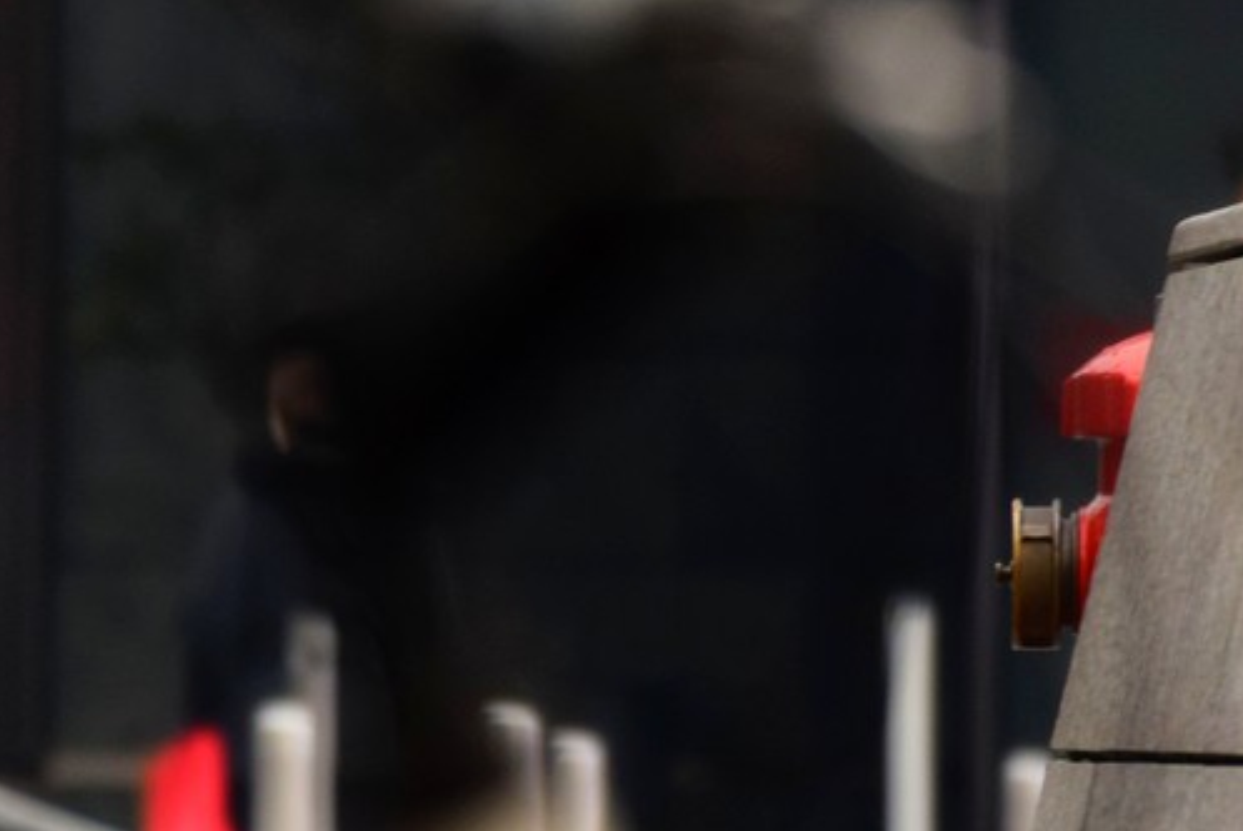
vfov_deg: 1.5
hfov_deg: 2.3
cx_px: -630
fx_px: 31217
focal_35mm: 904
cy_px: 626
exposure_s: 1/320
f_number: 5
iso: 560
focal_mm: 185
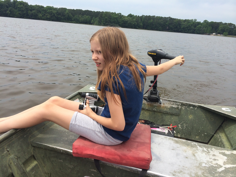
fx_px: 205
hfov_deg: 60.0
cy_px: 88
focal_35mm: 30
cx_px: 118
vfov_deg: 46.8
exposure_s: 1/2283
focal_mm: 4.12
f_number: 2.2
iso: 40
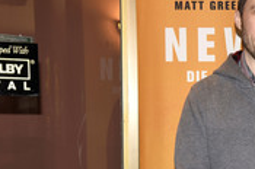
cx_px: 285
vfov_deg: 13.7
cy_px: 181
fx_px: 693
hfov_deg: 19.9
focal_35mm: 98
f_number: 6.3
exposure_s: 1/50
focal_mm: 38
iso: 800
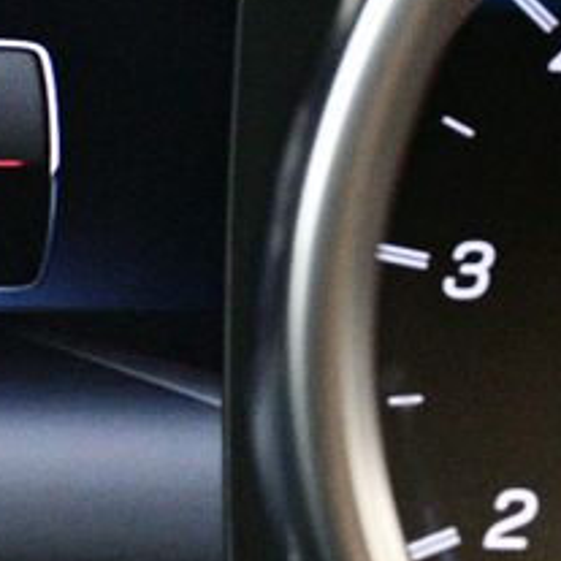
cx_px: -168
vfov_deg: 11.6
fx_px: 2750
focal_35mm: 150
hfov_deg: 11.3
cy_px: 168
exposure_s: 1/50
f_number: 5
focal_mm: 38
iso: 12800
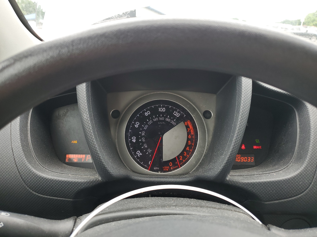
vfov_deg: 53.1
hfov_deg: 67.3
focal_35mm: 26
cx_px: 158
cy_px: 118
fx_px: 238
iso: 50
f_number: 1.5
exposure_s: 1/182
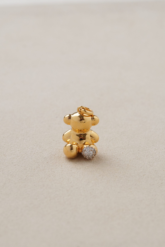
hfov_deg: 13.0
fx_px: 722
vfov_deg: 19.5
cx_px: 82
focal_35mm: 105
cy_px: 124
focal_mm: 70
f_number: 11
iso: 1250
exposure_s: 1/125
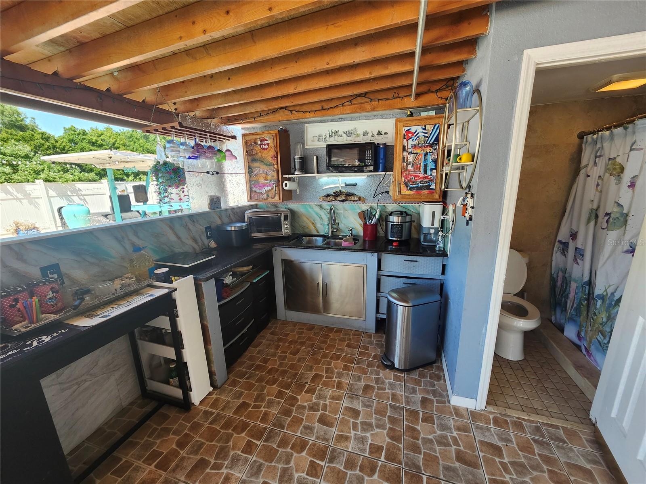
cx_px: 323
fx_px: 243
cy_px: 242
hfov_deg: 106.2
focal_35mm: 13
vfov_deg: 89.9
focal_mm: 1.74
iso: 64
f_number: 2.2
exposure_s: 1/120
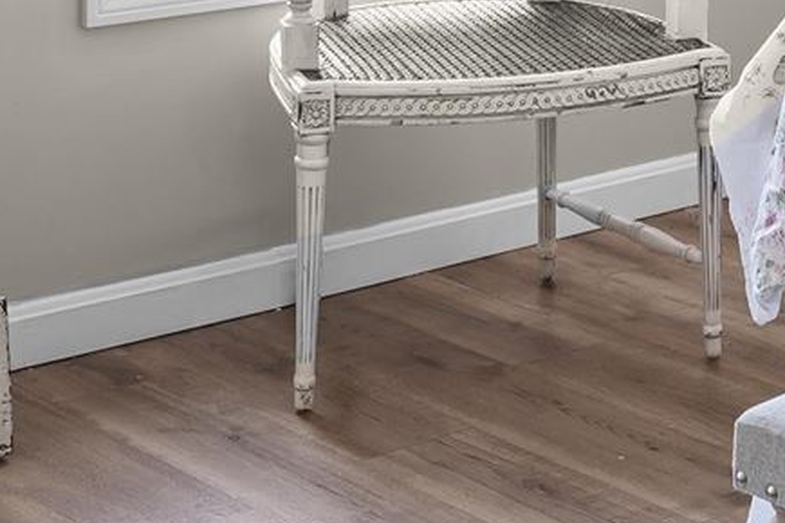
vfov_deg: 11.0
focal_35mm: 113
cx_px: 832
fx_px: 2464
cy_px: -550
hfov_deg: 17.6
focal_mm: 16
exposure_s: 1/1.25
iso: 125
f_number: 9
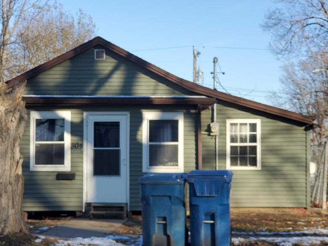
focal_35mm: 81
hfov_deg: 24.1
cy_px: 145
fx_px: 768
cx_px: 171
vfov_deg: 18.2
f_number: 2.4
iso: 50
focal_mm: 6
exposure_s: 1/407
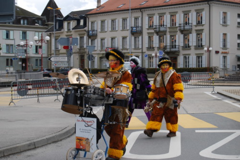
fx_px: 551
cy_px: 80
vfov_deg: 16.6
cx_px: 120
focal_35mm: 82
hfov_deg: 24.6
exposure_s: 1/160
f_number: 6.3
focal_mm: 55
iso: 100
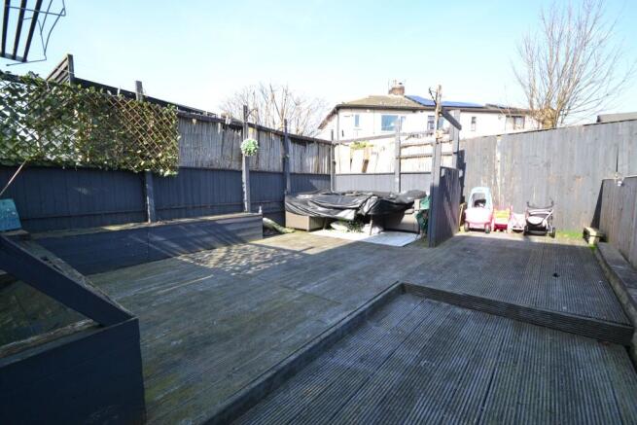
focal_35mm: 15
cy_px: 212
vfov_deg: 77.4
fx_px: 265
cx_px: 318
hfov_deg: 100.4
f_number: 5.6
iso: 125
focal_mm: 10
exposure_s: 1/125
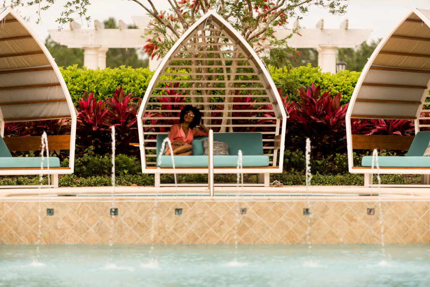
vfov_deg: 6.9
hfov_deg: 10.3
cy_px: 144
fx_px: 2389
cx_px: 215
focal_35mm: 200
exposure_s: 1/640
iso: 100
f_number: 2.8
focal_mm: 200
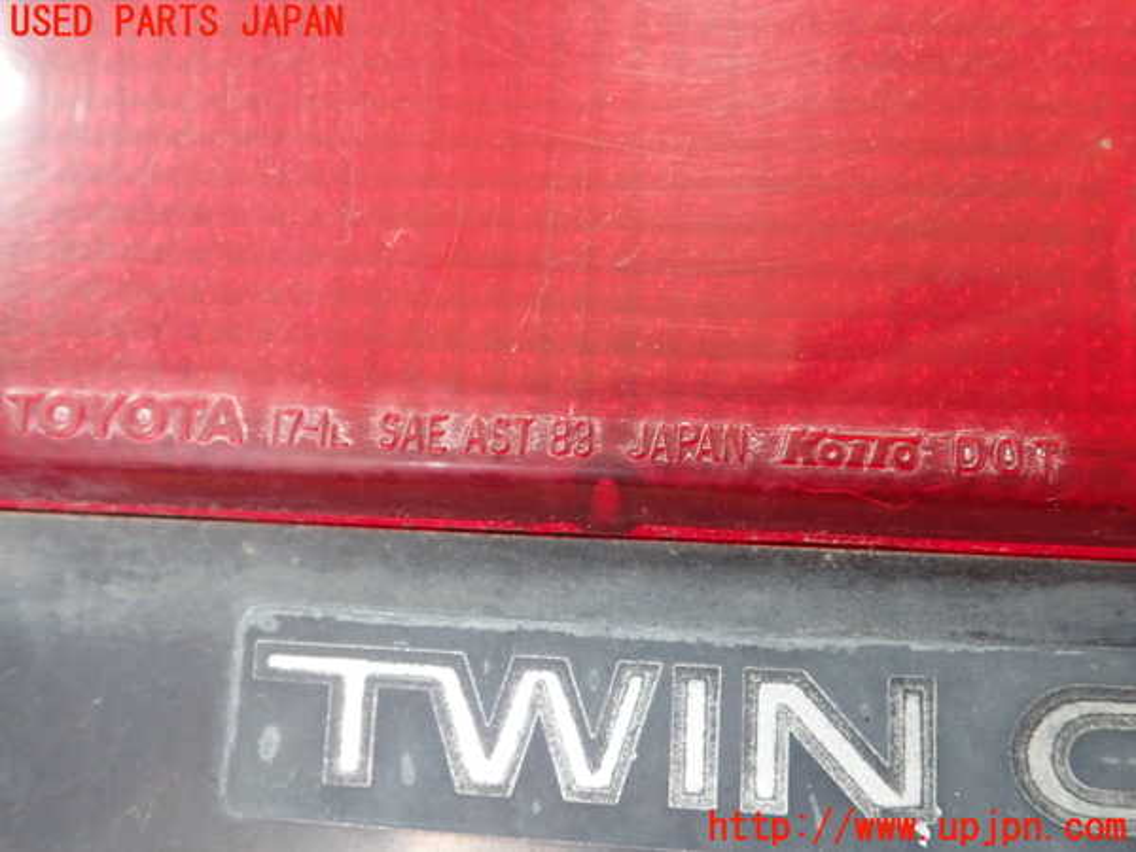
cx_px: 568
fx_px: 985
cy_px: 426
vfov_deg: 46.8
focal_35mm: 30
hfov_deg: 60.0
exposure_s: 1/125
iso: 640
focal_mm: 5.5
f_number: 2.3
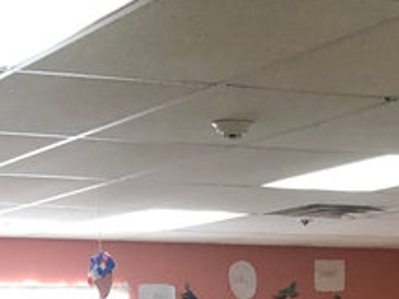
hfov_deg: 13.1
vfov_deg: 9.2
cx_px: 297
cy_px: 618
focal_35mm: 151
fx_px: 1739
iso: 32
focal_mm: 3.99
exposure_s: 1/30
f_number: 1.8
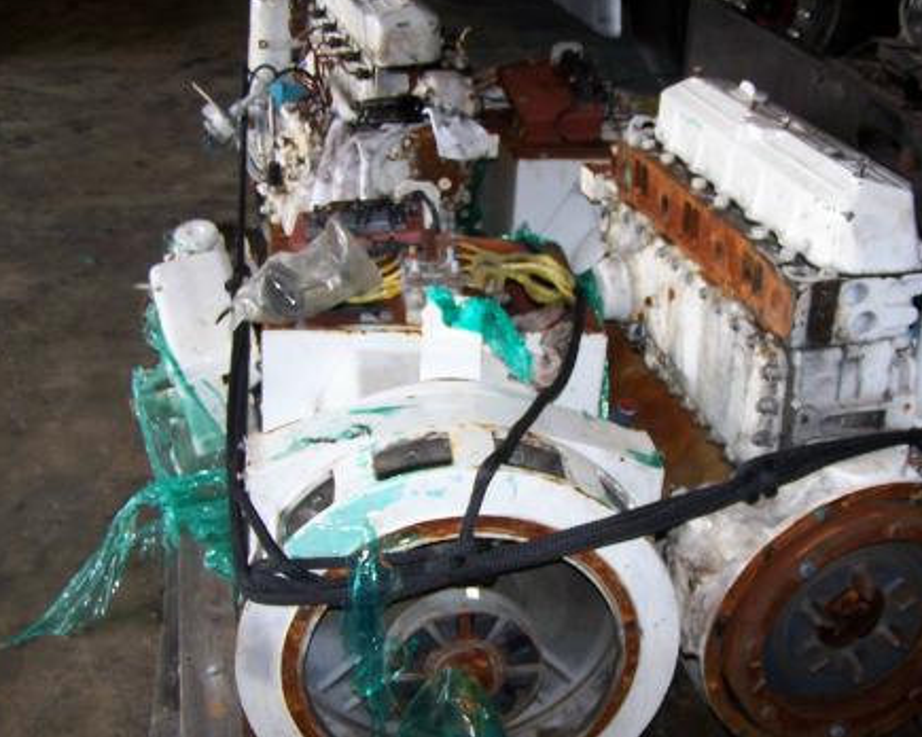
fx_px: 1228
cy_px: 377
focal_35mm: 45
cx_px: 536
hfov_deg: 41.0
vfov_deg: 33.4
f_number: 2.8
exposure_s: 1/60
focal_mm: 6.3
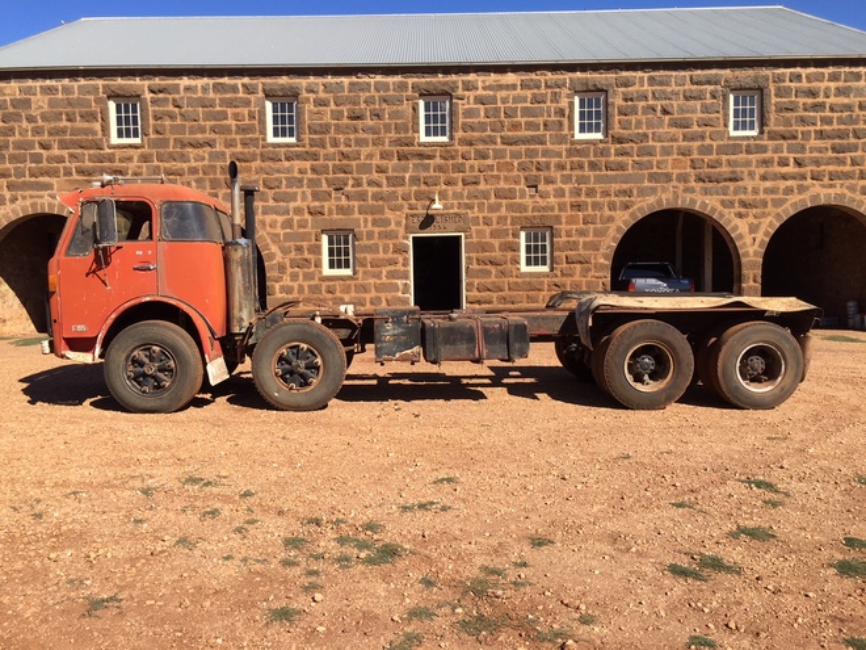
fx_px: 726
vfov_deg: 48.2
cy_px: 325
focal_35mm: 29
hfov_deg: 61.7
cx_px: 433
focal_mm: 4.15
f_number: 2.2
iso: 32
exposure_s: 1/1582
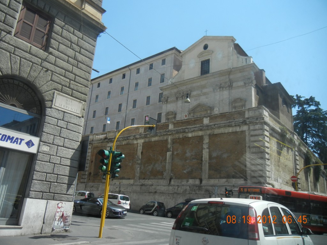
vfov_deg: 46.8
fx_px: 283
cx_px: 164
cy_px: 122
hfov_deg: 60.0
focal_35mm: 30
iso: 160
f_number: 3.5
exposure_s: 1/740
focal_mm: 5.4
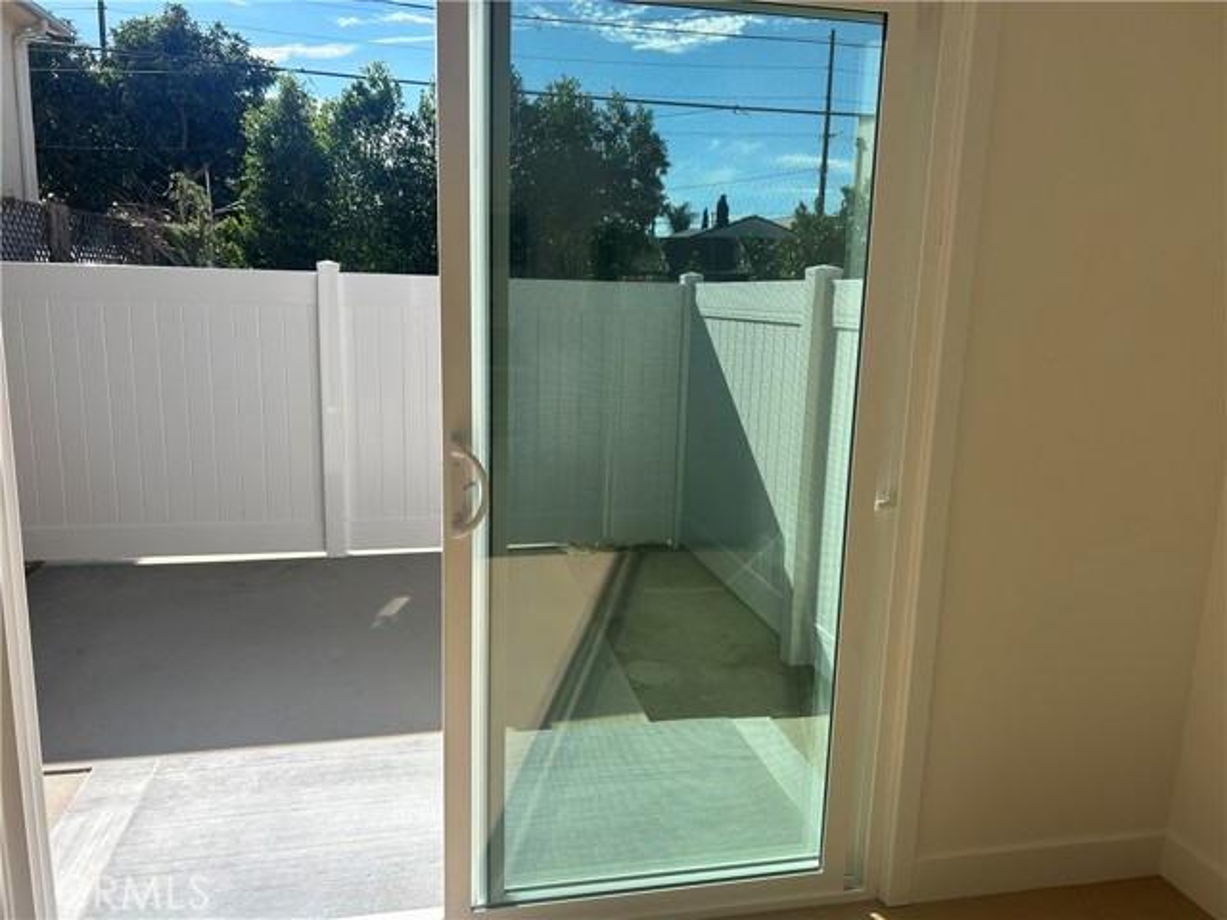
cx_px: 614
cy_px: 460
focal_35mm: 26
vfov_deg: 53.1
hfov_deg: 67.3
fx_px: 922
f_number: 1.5
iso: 50
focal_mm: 5.7
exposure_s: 1/2008
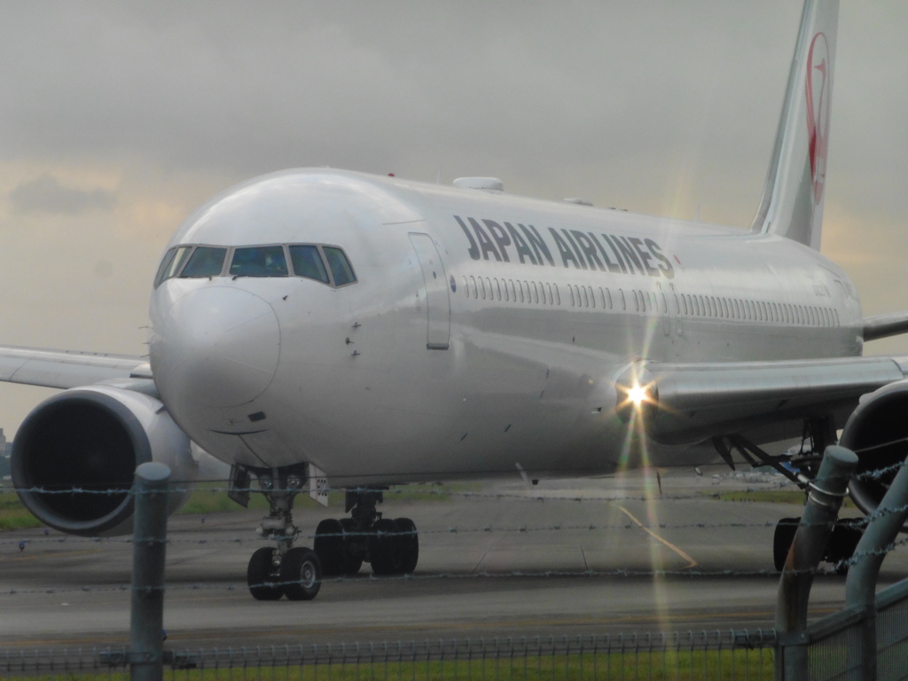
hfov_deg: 8.0
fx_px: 6531
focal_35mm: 249
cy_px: 340
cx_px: 454
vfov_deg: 6.0
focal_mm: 44.4
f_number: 5.7
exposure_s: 1/125
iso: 400
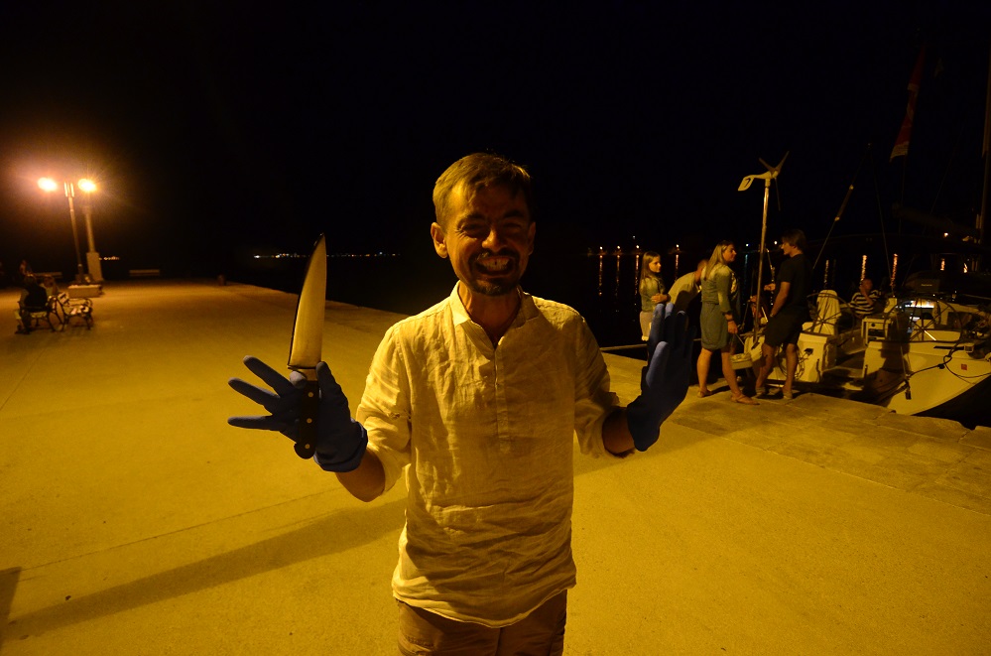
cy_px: 328
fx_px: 494
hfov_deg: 90.1
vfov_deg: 67.1
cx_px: 496
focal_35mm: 18
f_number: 4
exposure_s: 1/30
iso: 2200
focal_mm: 12
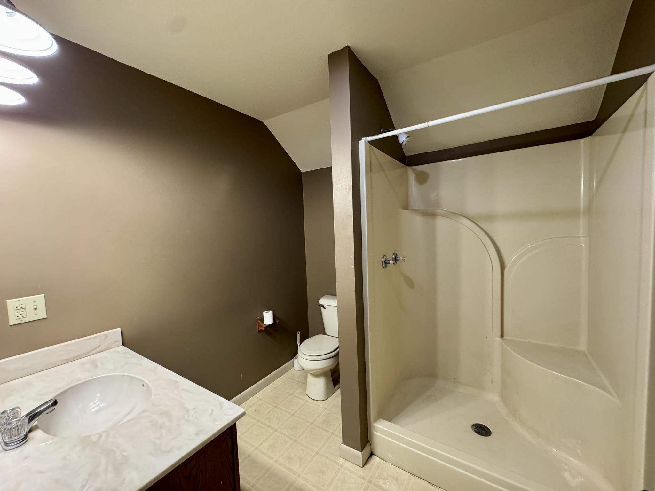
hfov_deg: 102.1
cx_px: 328
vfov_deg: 85.7
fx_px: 265
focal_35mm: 14
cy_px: 246
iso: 320
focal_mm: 2.22
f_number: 2.2
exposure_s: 1/60
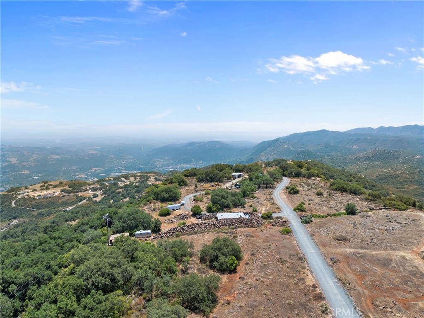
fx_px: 294
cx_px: 212
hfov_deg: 71.6
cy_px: 159
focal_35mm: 24
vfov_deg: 56.8
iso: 100
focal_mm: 12.29
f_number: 4
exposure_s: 1/1000
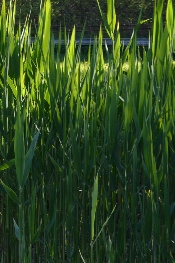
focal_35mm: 109
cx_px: -304
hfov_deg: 10.1
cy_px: 17
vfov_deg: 18.4
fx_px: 795
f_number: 6.3
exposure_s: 1/160
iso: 100
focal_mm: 18
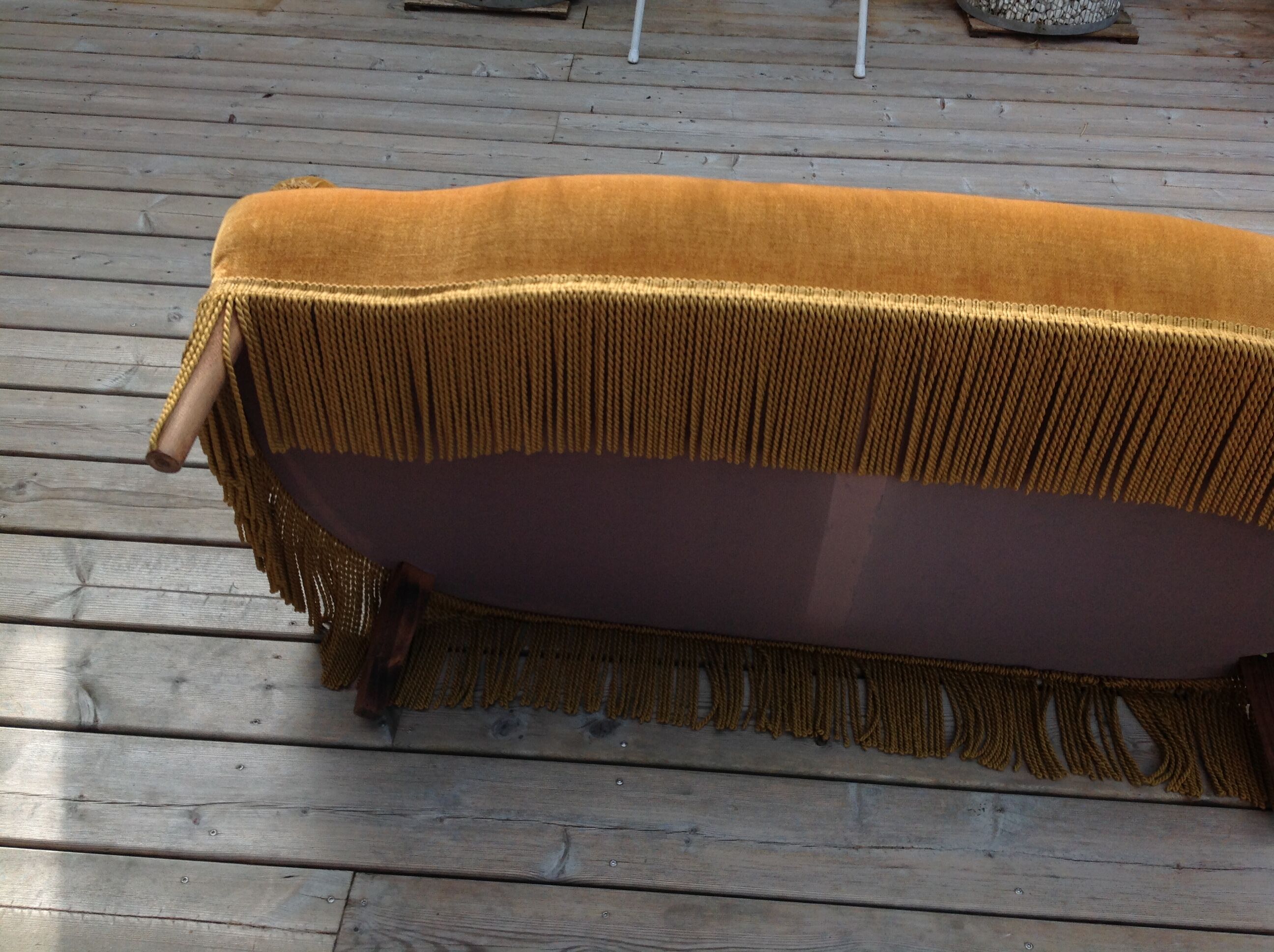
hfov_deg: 52.7
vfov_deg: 40.6
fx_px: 1286
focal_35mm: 35
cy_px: 476
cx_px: 637
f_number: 2.4
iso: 50
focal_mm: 4.28
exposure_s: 1/530
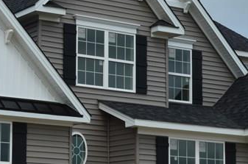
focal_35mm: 126
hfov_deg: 15.9
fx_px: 866
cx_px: -8
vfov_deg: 10.8
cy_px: 103
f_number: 11
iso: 100
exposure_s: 1/160
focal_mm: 26
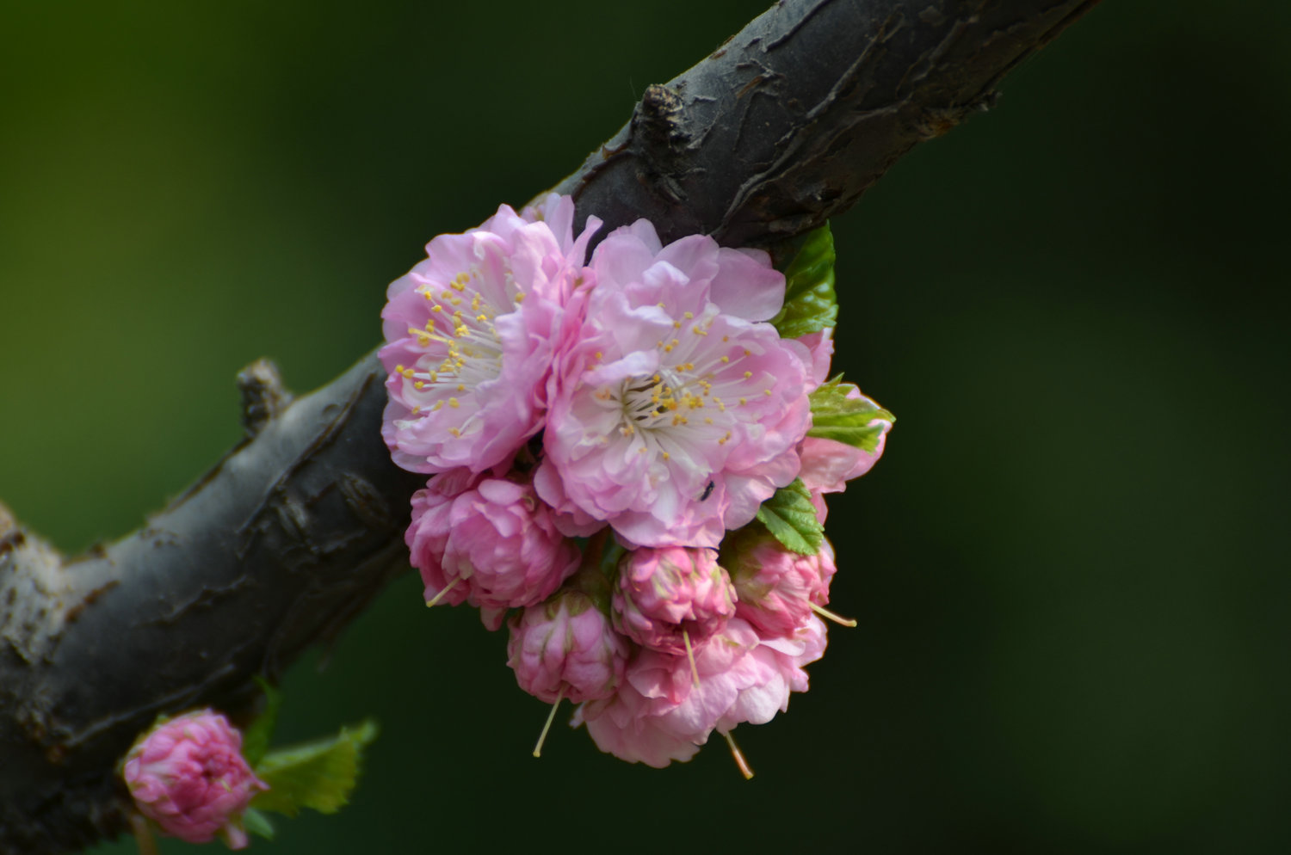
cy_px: 428
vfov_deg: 3.4
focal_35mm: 405
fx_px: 14496
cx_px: 646
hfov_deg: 5.1
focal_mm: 270
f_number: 5.6
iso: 100
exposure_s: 1/160
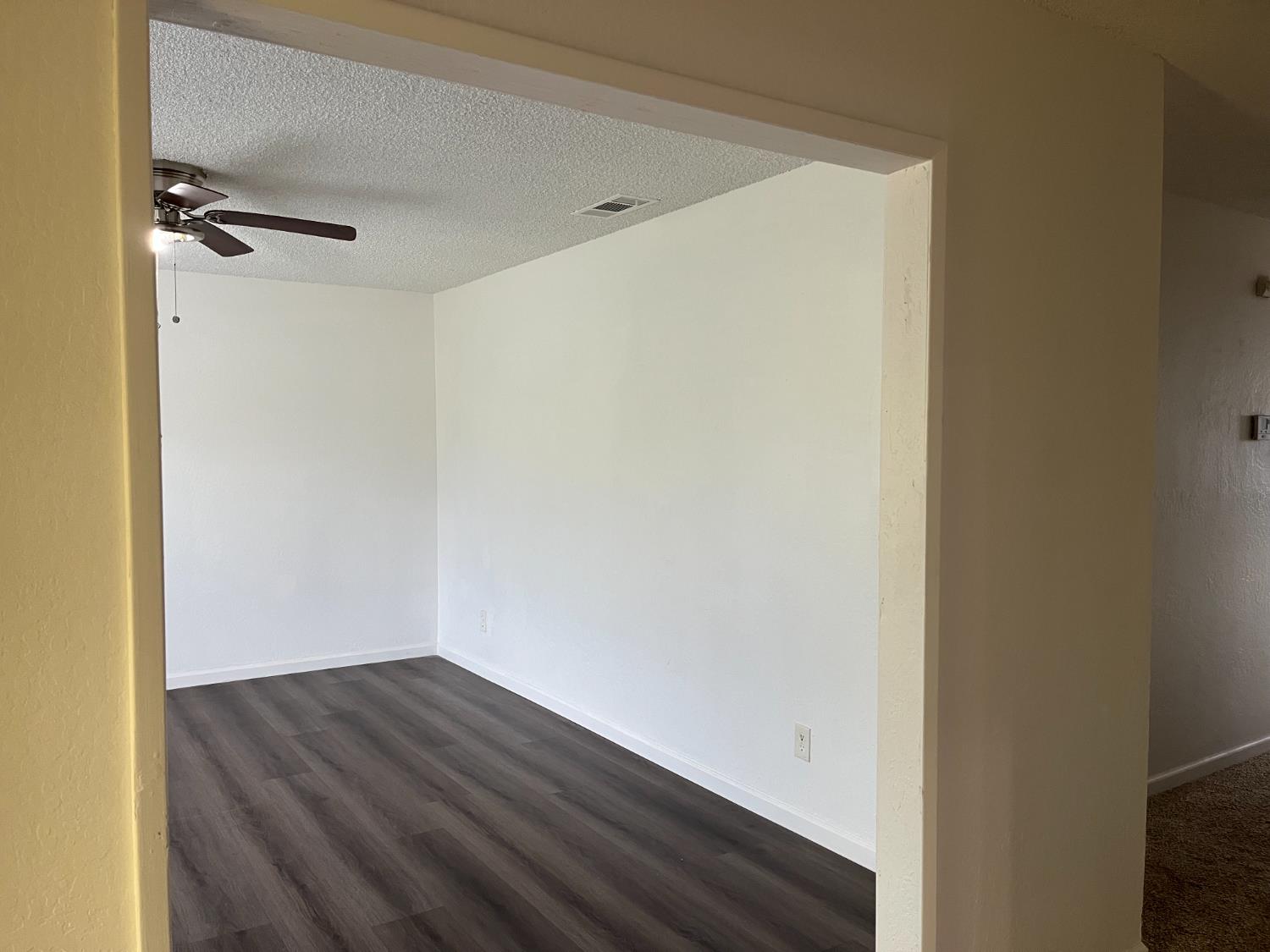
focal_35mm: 26
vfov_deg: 53.1
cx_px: 635
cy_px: 476
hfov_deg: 67.3
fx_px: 954
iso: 100
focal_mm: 5.1
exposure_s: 1/60
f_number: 1.6
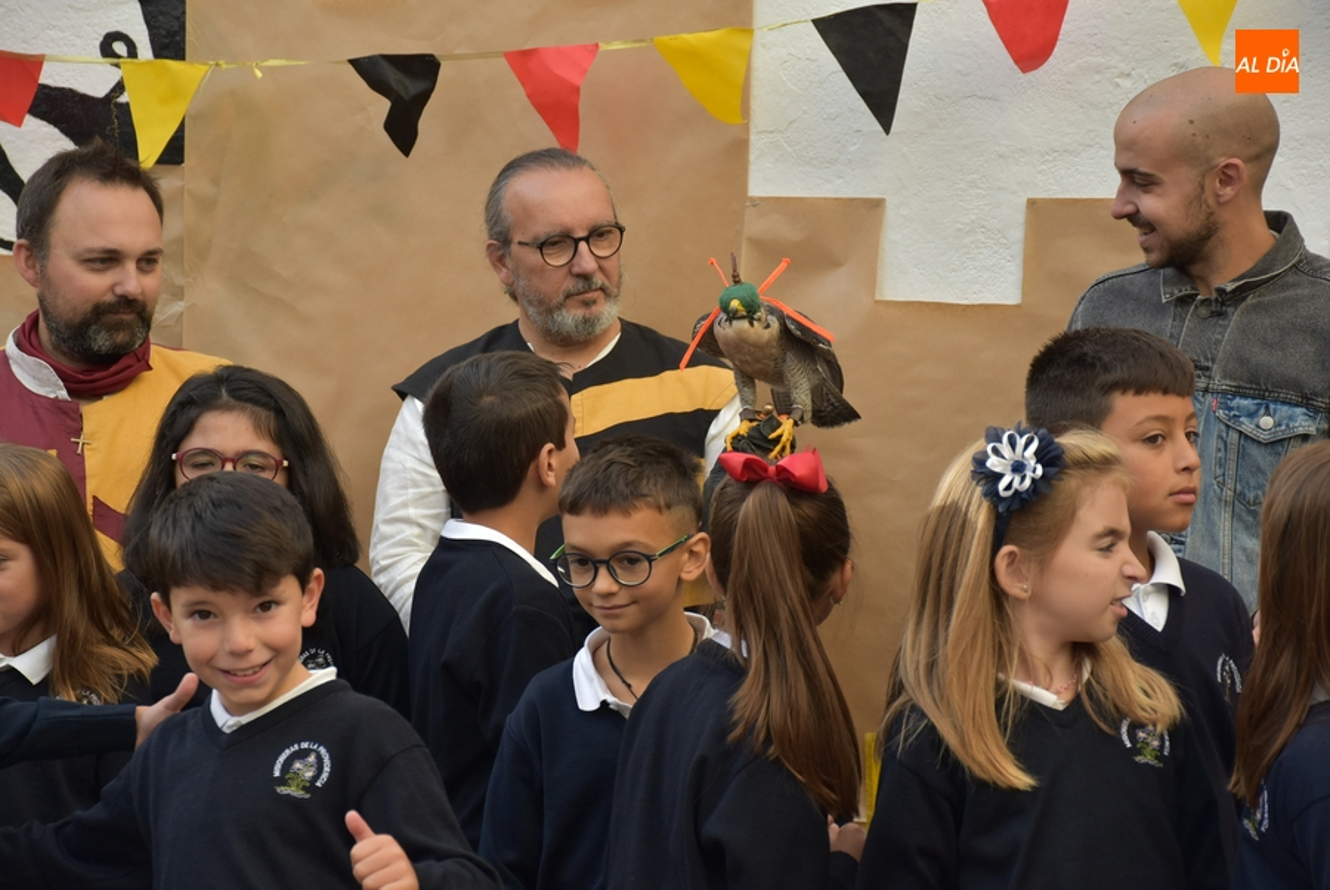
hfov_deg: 18.2
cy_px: 445
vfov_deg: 12.2
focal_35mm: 112
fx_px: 4160
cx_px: 665
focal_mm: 75
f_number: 5.6
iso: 360
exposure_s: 1/500
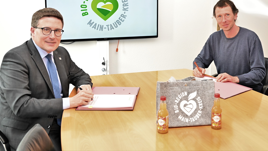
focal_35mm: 40
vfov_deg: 29.6
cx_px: 133
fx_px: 284
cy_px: 62
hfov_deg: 50.5
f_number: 6.3
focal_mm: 38
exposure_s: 1/200
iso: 4000
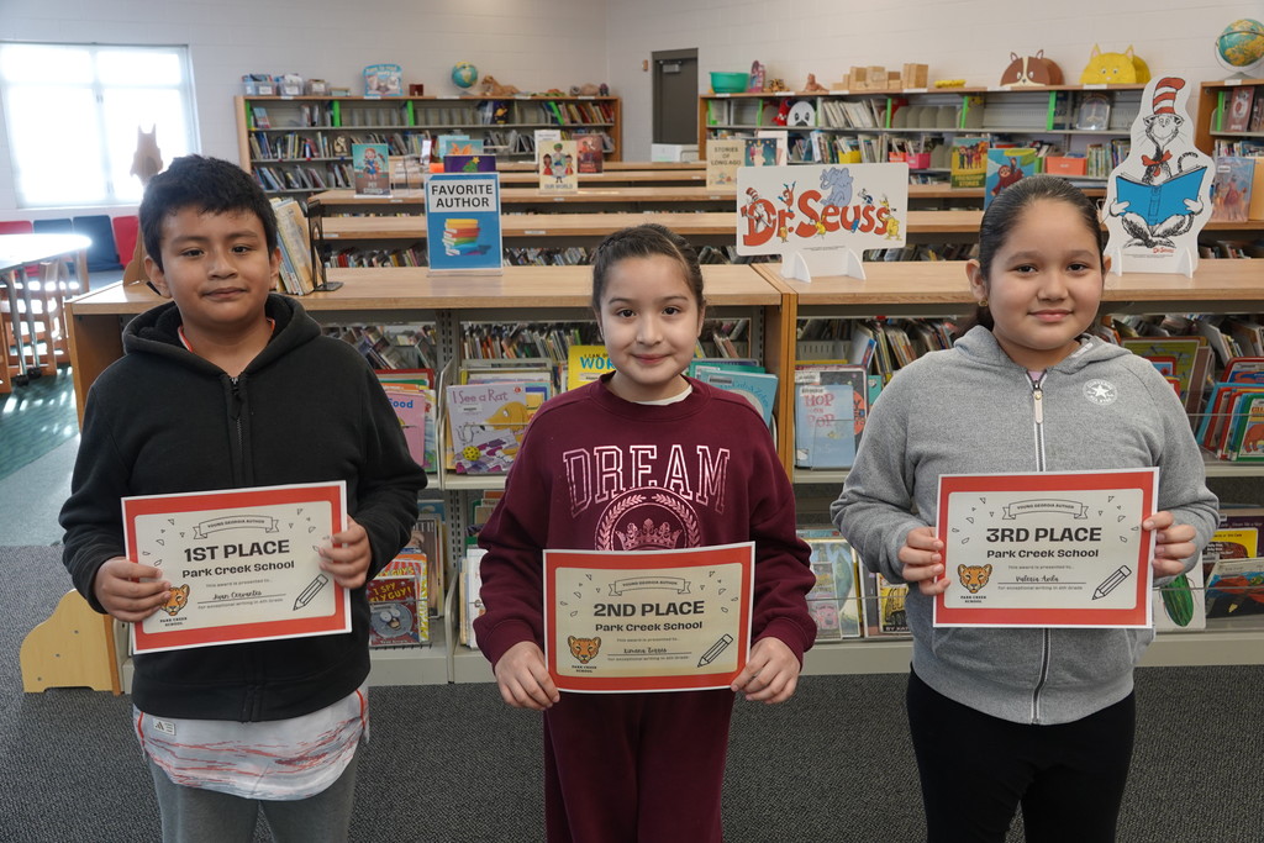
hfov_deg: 58.7
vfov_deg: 41.1
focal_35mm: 32
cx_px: 632
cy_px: 422
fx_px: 1124
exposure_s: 1/40
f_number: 2.8
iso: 200
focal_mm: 11.77
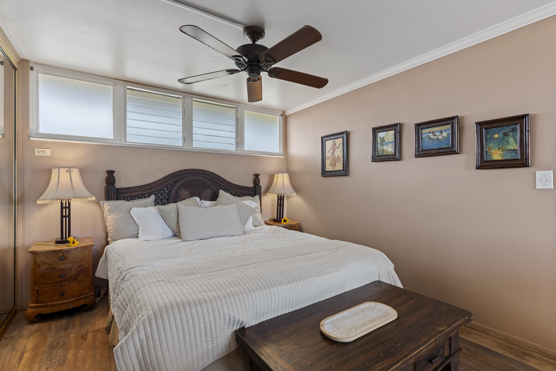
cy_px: 186
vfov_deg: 70.4
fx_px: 263
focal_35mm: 17
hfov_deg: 93.3
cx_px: 278
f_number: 8
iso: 100
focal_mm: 17
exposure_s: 1/2
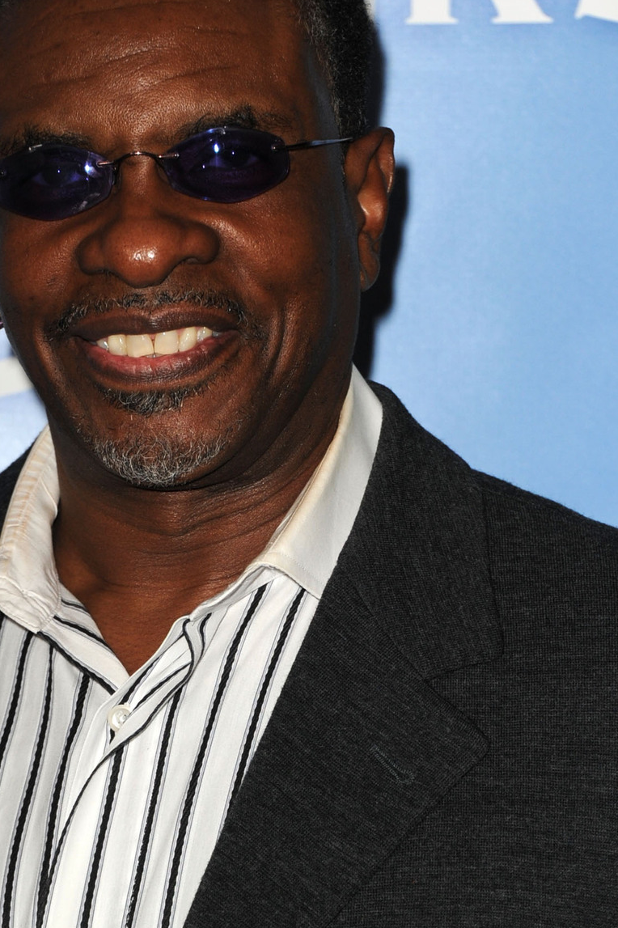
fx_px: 6209
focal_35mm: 241
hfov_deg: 5.7
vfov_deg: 8.5
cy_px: 613
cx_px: 226
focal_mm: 135
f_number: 7.1
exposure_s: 1/200
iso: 500
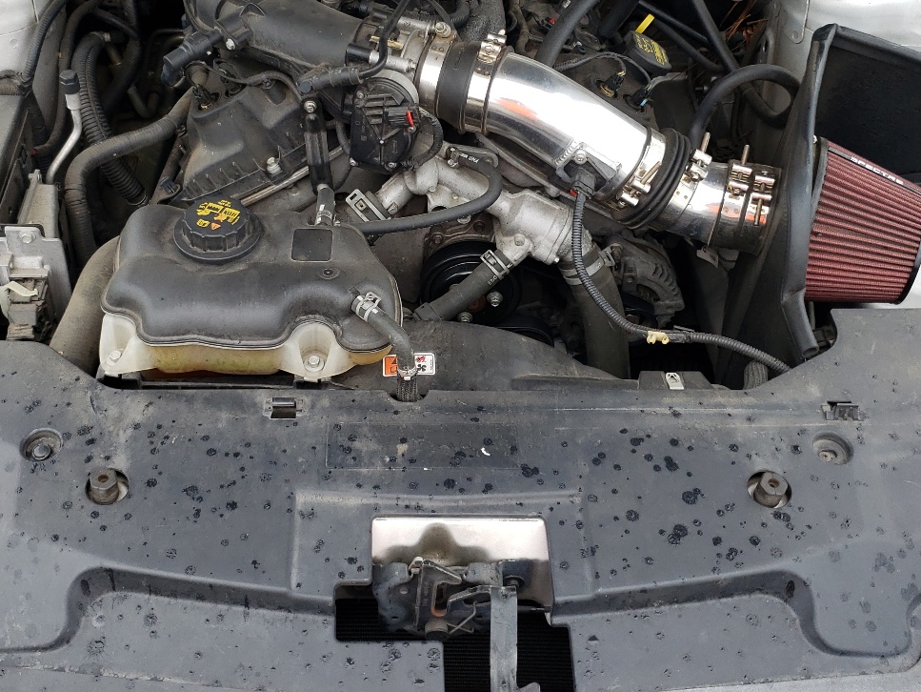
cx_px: 404
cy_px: 208
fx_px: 1144
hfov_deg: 43.8
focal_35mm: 43
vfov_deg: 33.2
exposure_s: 1/556
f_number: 1.5
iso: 50
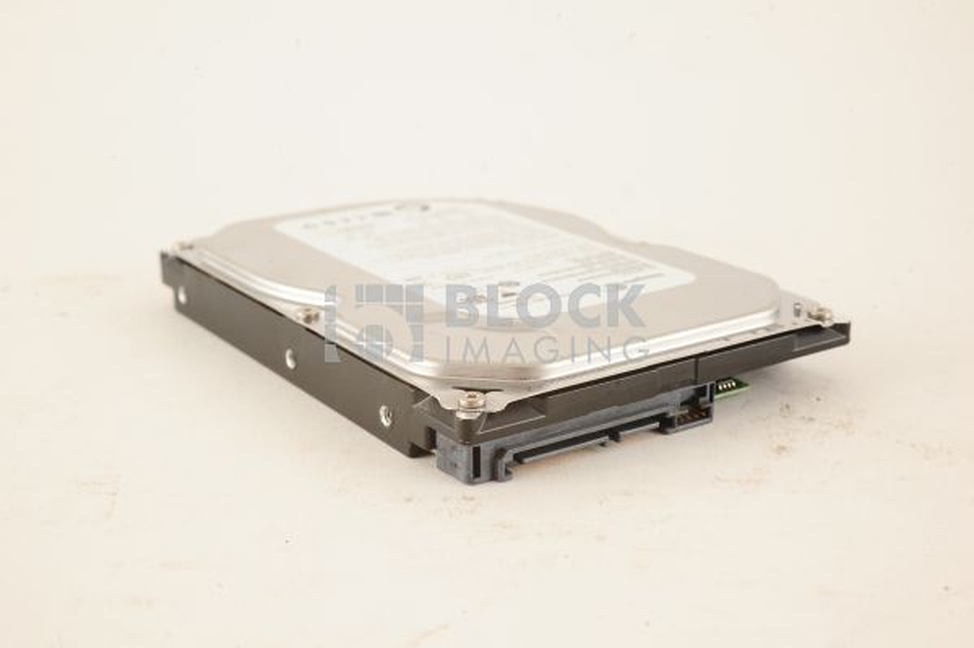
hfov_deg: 39.6
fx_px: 1352
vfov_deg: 26.9
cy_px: 324
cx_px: 487
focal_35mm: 50
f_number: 13
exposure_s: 1/160
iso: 1600
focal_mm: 50
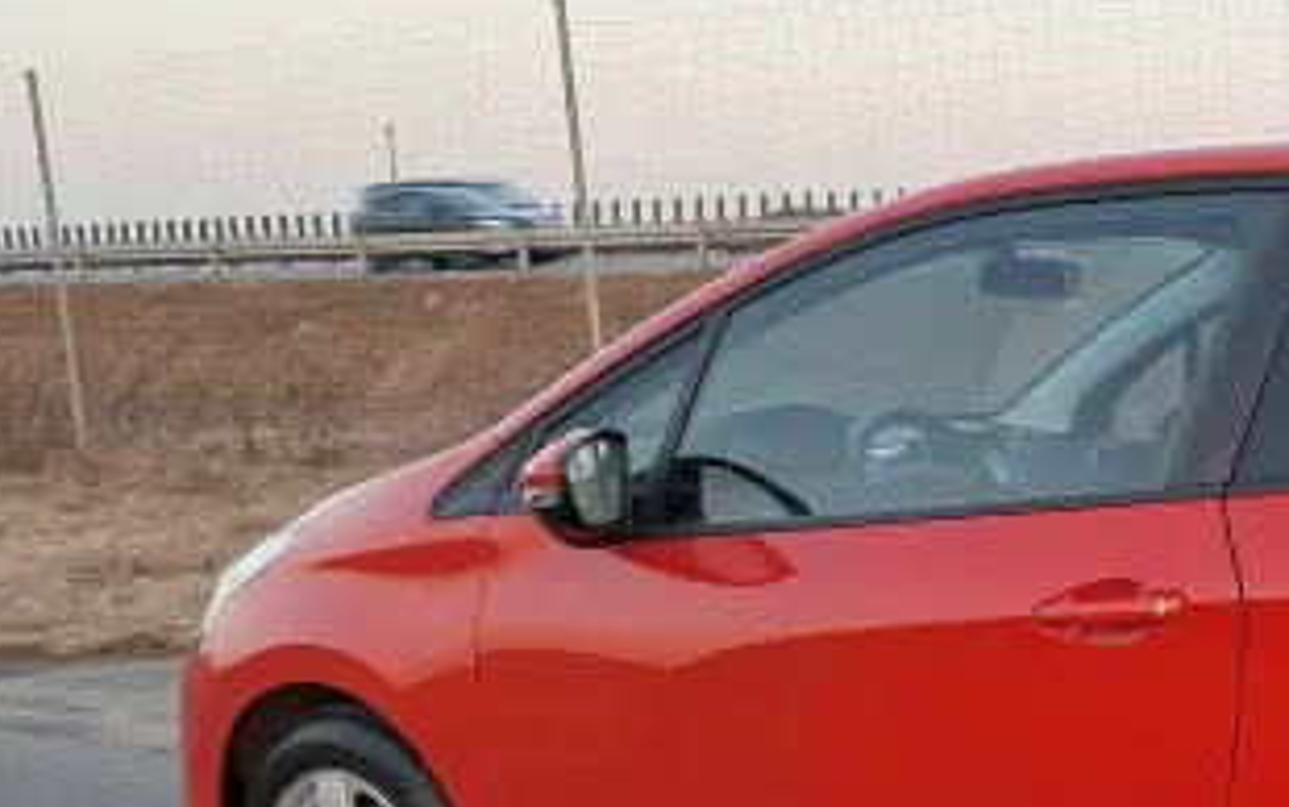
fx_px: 2073
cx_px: 1297
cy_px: 749
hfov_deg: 31.8
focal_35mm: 59
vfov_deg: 21.5
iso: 50
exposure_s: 1/60
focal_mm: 4
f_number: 1.8
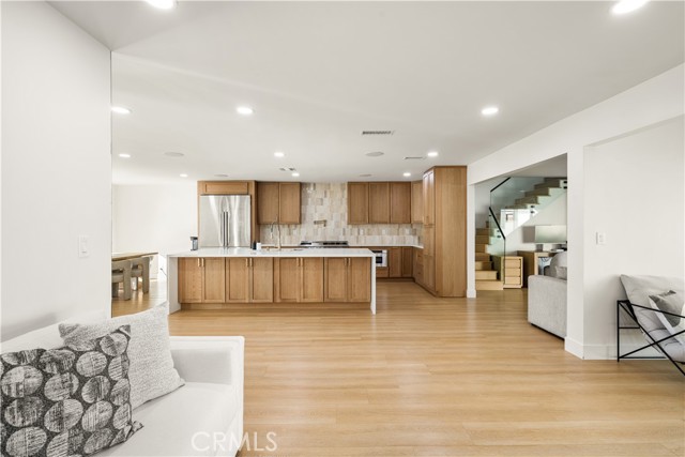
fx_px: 314
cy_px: 228
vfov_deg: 72.1
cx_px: 342
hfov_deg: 95.0
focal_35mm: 16
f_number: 8
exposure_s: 1/13
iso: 100
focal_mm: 16.5
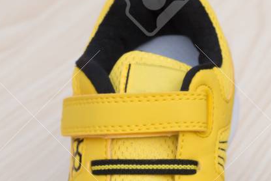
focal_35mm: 187
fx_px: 1408
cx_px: 272
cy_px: 215
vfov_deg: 7.3
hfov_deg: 10.9
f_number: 13
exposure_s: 1/400
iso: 400
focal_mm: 60
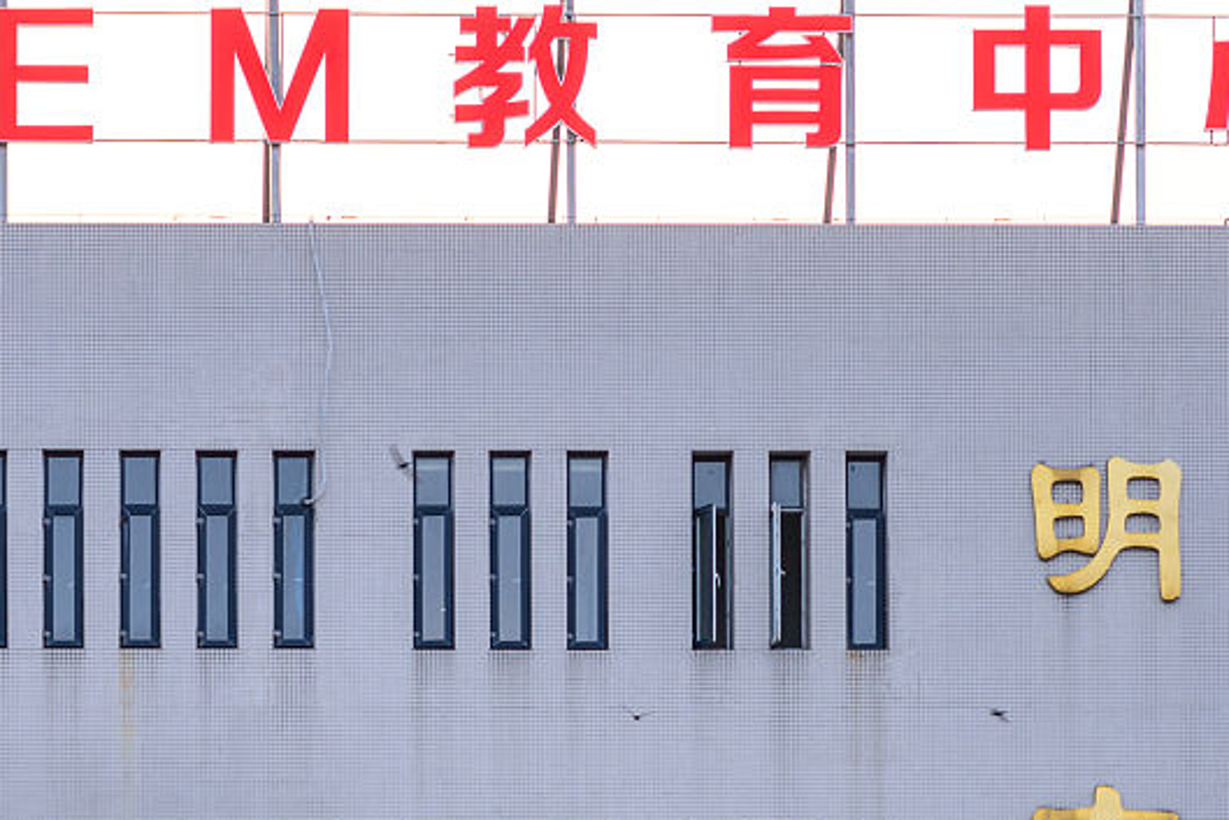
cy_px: 555
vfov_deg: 6.7
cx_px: 567
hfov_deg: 10.1
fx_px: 6966
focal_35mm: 204
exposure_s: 1/160
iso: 100
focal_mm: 60
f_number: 5
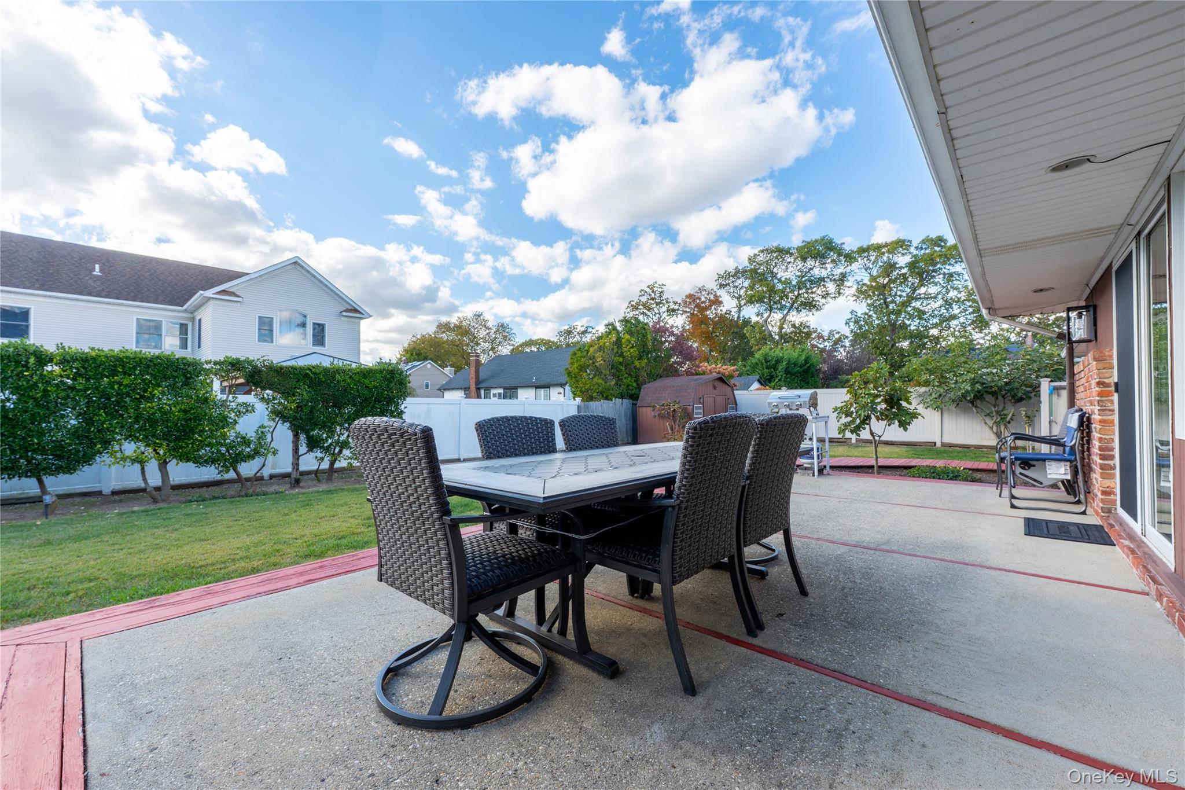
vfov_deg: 81.2
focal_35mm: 14
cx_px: 592
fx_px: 461
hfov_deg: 104.3
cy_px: 395
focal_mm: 14
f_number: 8
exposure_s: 1/6400
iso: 800
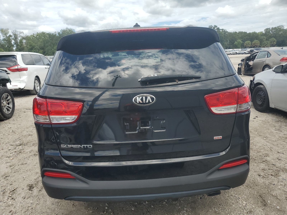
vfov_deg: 53.1
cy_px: 108
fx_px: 216
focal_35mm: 26
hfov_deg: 67.3
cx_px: 144
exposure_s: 1/2500
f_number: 1.5
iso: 50
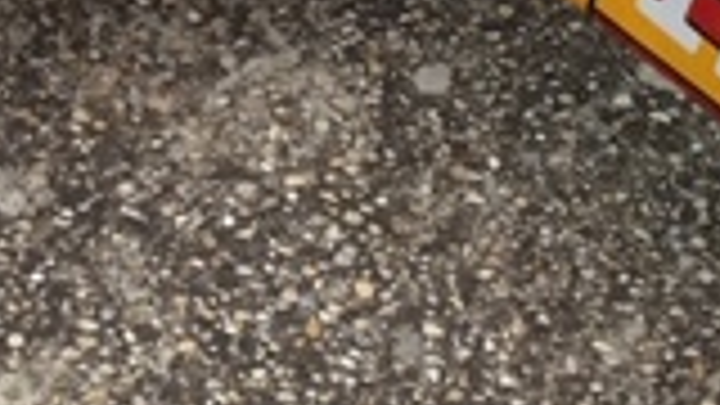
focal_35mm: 126
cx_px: 256
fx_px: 2406
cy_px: 45
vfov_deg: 9.6
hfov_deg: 17.0
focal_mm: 4.15
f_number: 2.2
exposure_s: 1/1183
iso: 25
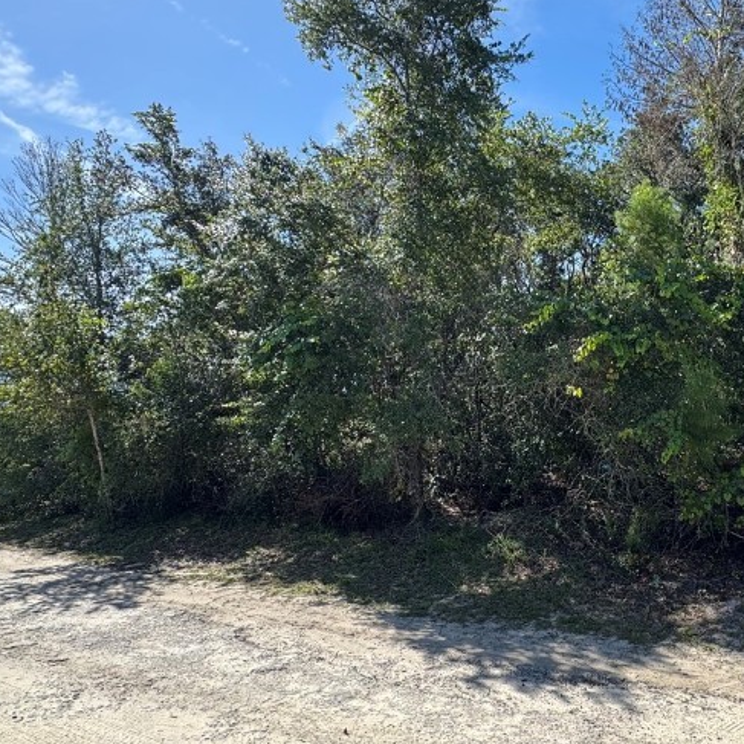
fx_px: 632
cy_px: 338
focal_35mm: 26
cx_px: 545
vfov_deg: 60.8
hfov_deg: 58.2
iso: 40
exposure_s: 1/453
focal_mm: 2.22
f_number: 2.2
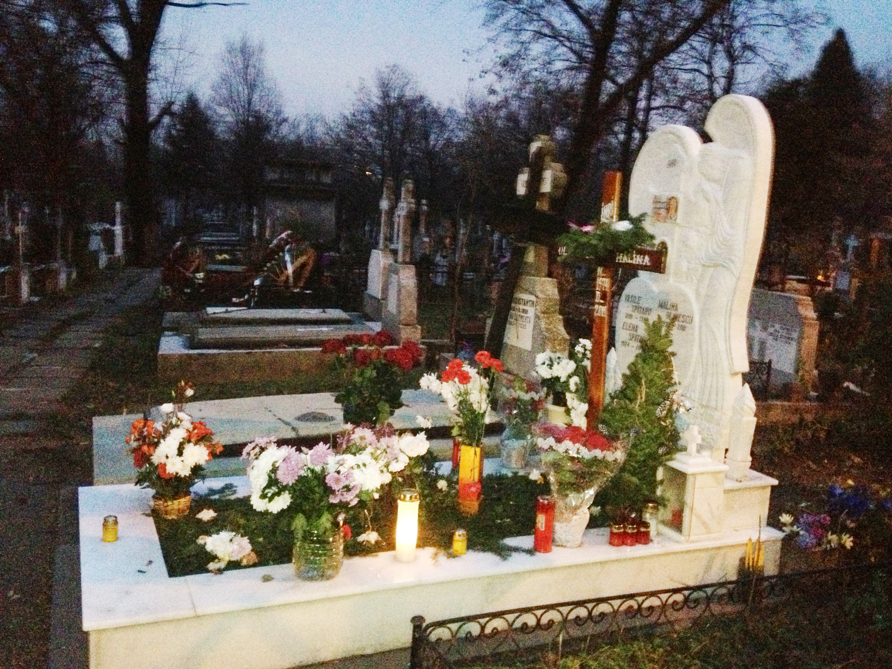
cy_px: 334
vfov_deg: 40.7
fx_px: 902
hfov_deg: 52.6
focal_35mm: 35
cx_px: 446
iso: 800
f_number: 2.4
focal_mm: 4.28
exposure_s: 1/17
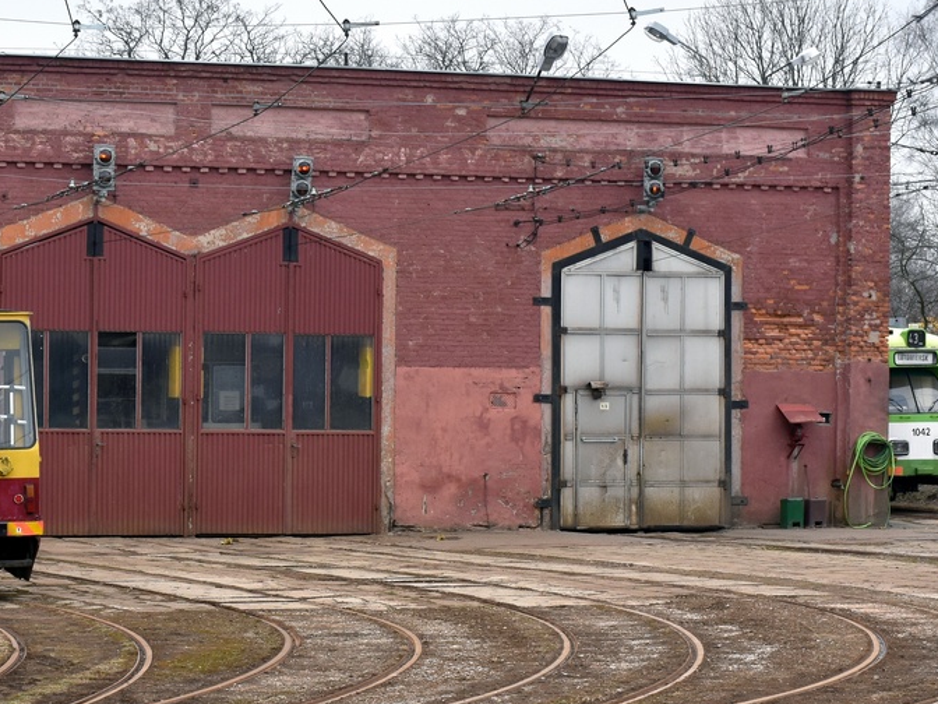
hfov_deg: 16.8
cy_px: 336
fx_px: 3139
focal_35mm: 116
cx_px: 165
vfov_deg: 12.8
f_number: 9
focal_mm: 45
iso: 400
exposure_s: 1/320
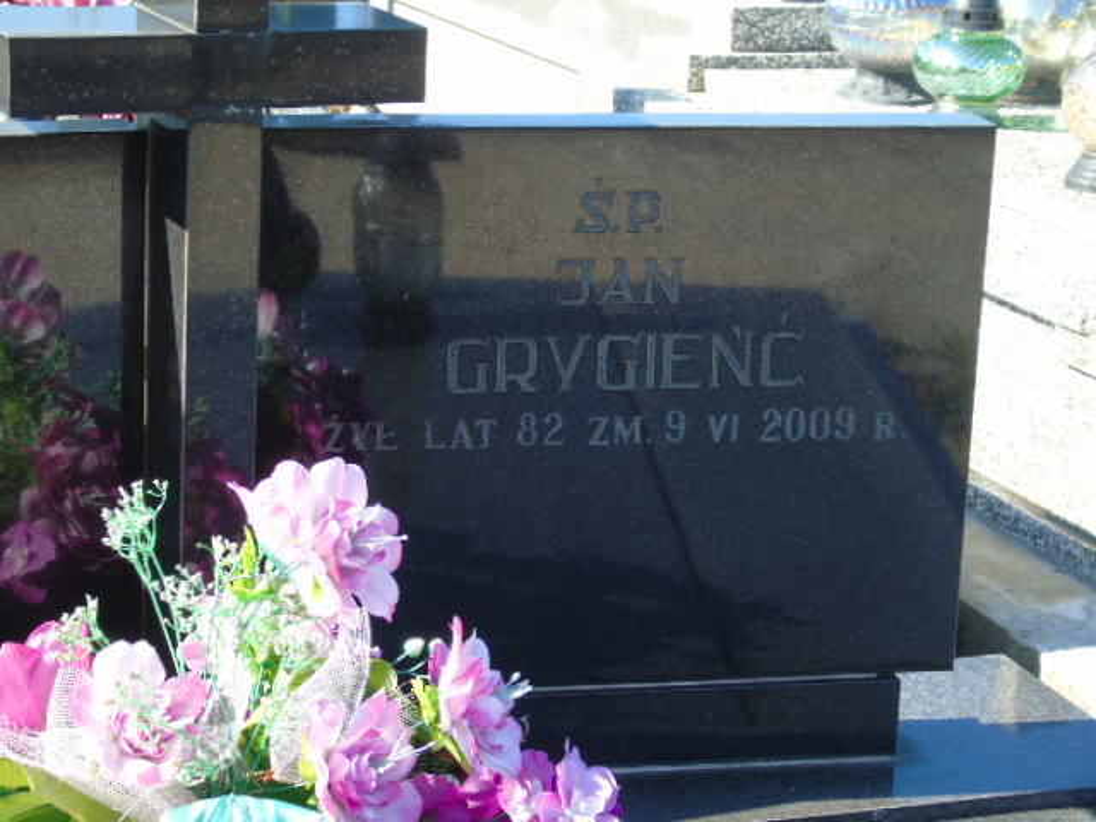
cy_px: 411
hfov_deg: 20.9
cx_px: 548
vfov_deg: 15.7
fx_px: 2976
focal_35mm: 94
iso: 80
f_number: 4.3
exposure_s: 1/125
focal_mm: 17
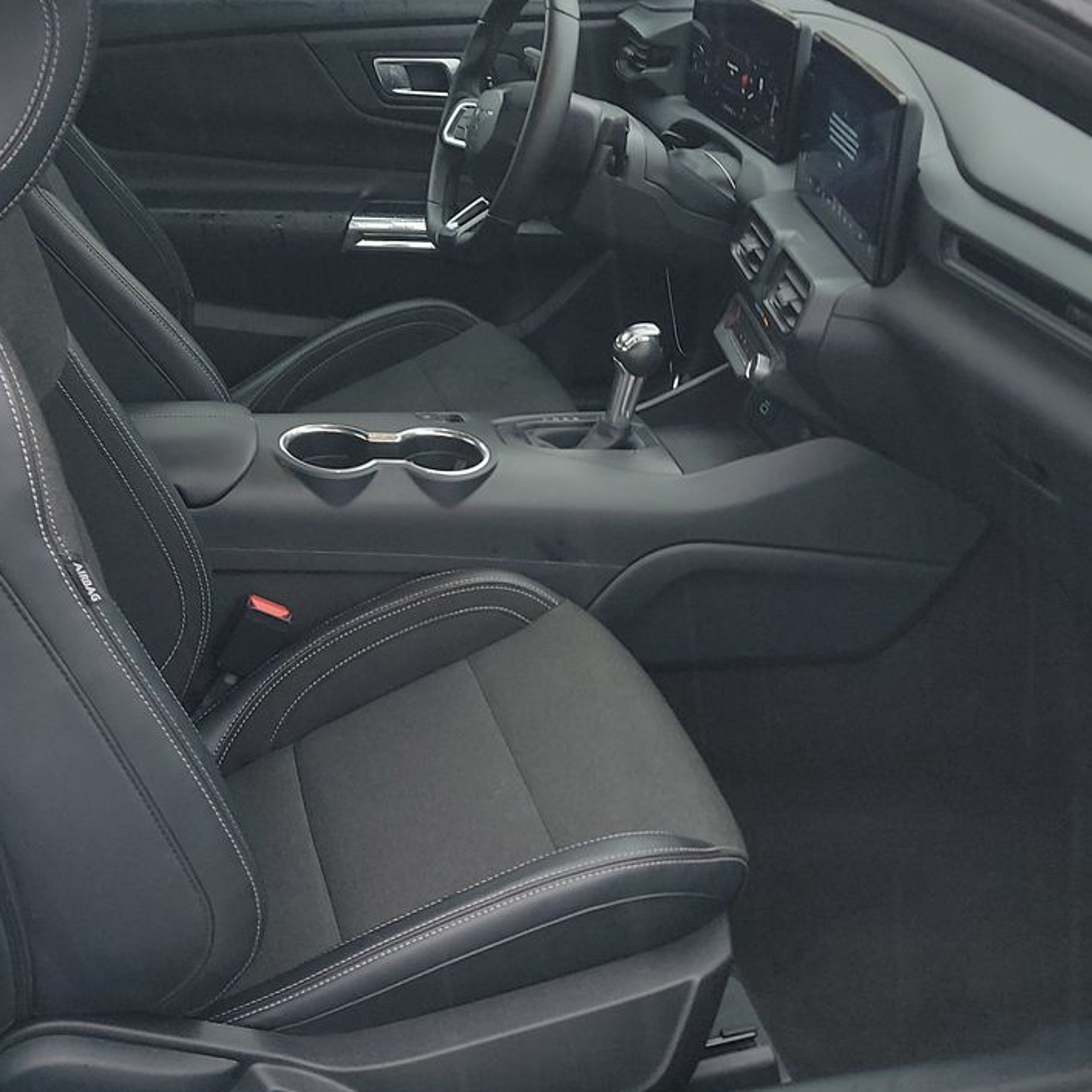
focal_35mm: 48
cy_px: 508
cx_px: 477
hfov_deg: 35.3
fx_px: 1713
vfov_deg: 35.3
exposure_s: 1/59
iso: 139
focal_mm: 6.7
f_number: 1.8
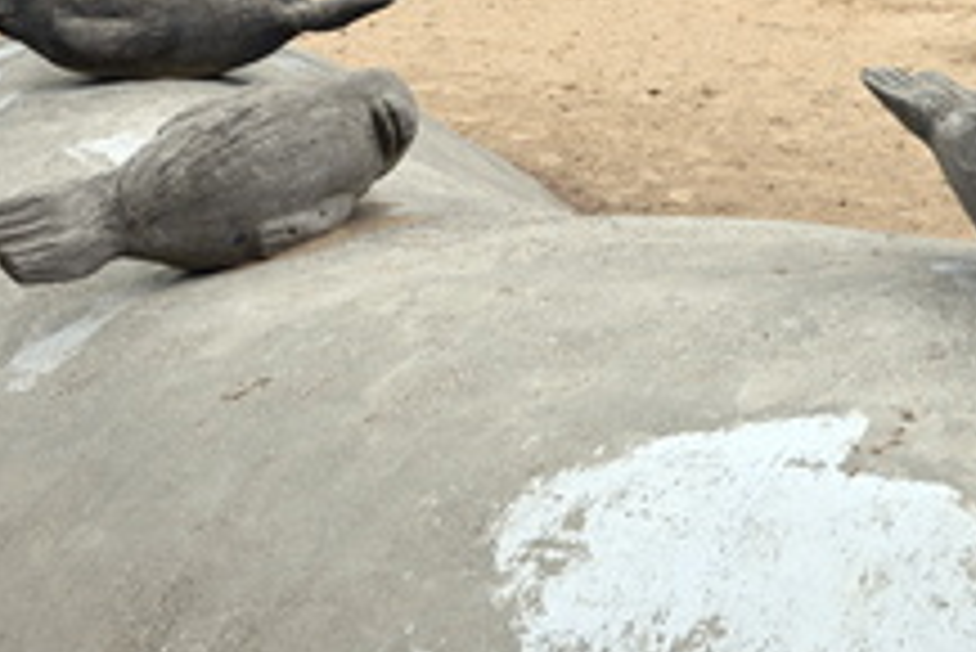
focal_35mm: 83
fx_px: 2252
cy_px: 83
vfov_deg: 16.3
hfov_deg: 24.2
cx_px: 711
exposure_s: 1/320
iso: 100
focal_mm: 30
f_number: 6.3
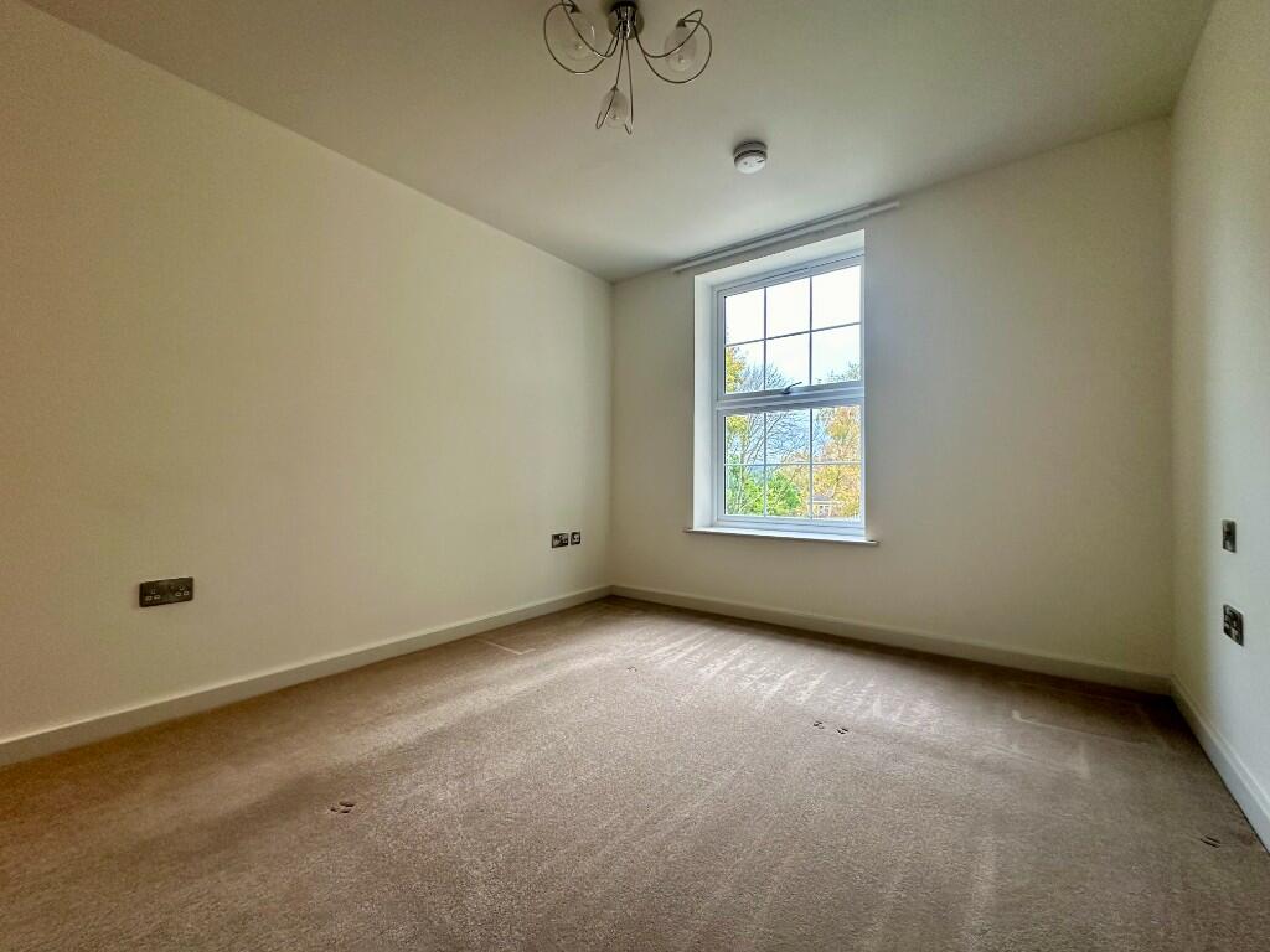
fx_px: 514
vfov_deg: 85.7
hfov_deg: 102.1
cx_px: 635
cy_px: 476
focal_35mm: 14
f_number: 2.2
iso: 200
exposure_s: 1/100
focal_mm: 2.22
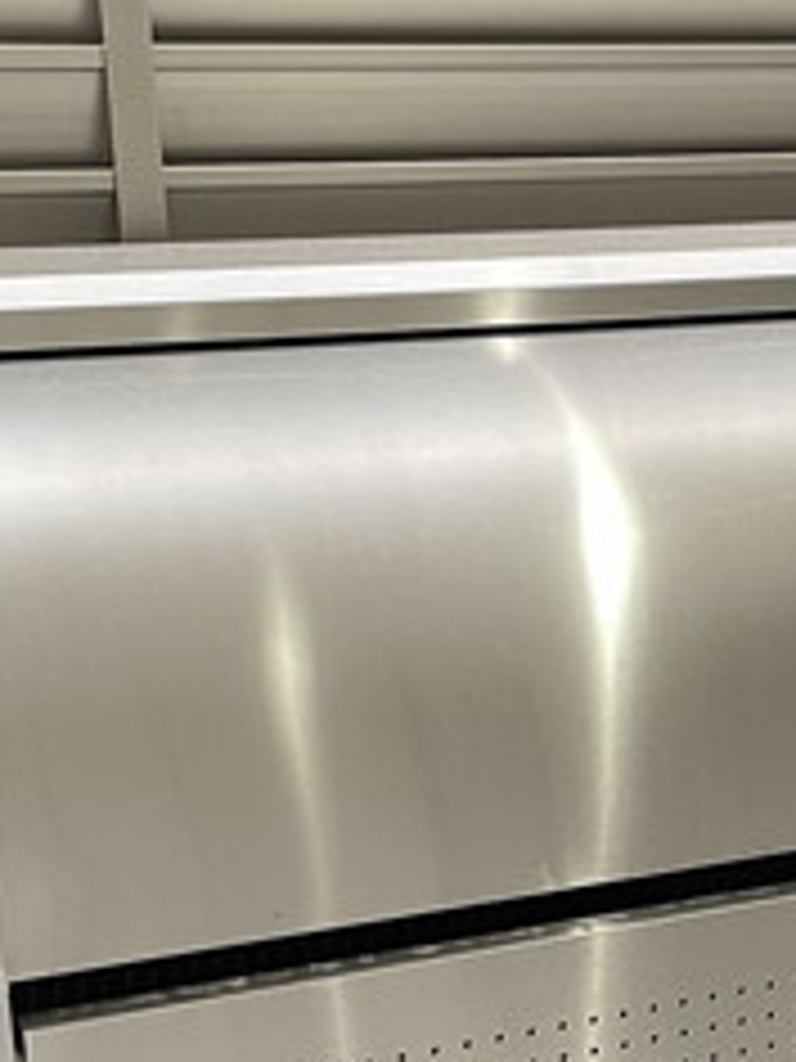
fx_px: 2698
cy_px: 932
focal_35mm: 88
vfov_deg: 21.8
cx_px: 904
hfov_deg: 16.2
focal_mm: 4.2
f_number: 1.6
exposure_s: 1/63
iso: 125
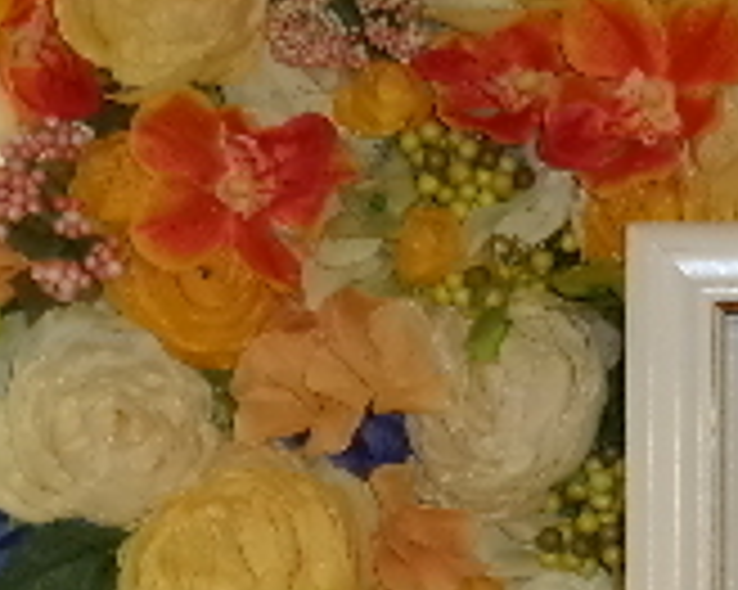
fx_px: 6505
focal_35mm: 298
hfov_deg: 6.4
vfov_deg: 5.2
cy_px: 649
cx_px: 1008
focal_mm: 14
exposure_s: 1/34
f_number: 5.4
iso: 200
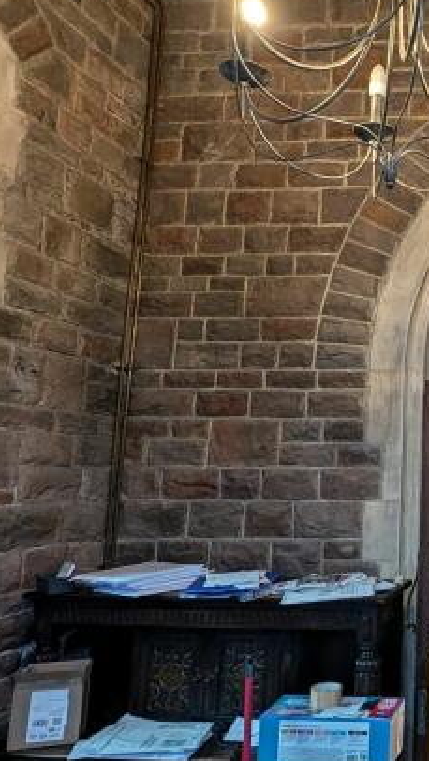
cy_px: 365
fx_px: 666
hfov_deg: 29.9
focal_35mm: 33
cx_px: 528
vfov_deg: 59.4
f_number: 1.95
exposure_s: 1/23.8
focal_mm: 2.23
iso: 162
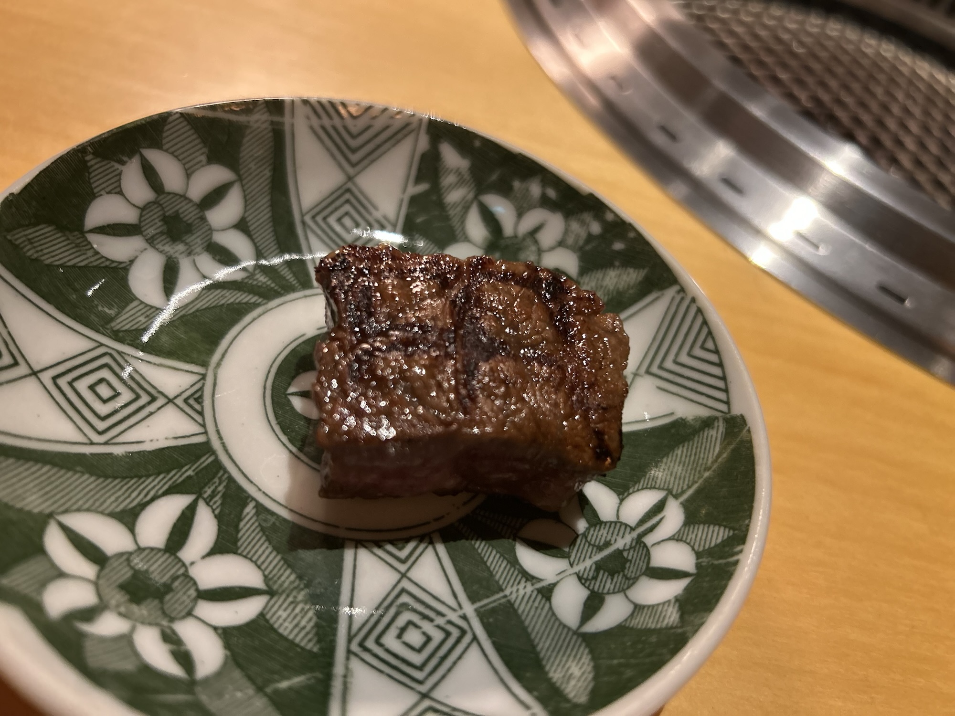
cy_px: 358
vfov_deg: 53.1
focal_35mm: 26
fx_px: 717
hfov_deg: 67.3
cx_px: 478
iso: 320
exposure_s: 1/59
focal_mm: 5.7
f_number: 1.5
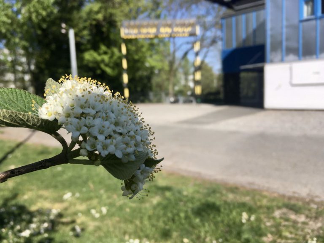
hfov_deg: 61.7
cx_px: 162
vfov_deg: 48.2
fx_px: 271
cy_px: 122
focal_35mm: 29
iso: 25
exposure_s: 1/1282
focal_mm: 4.15
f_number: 2.2
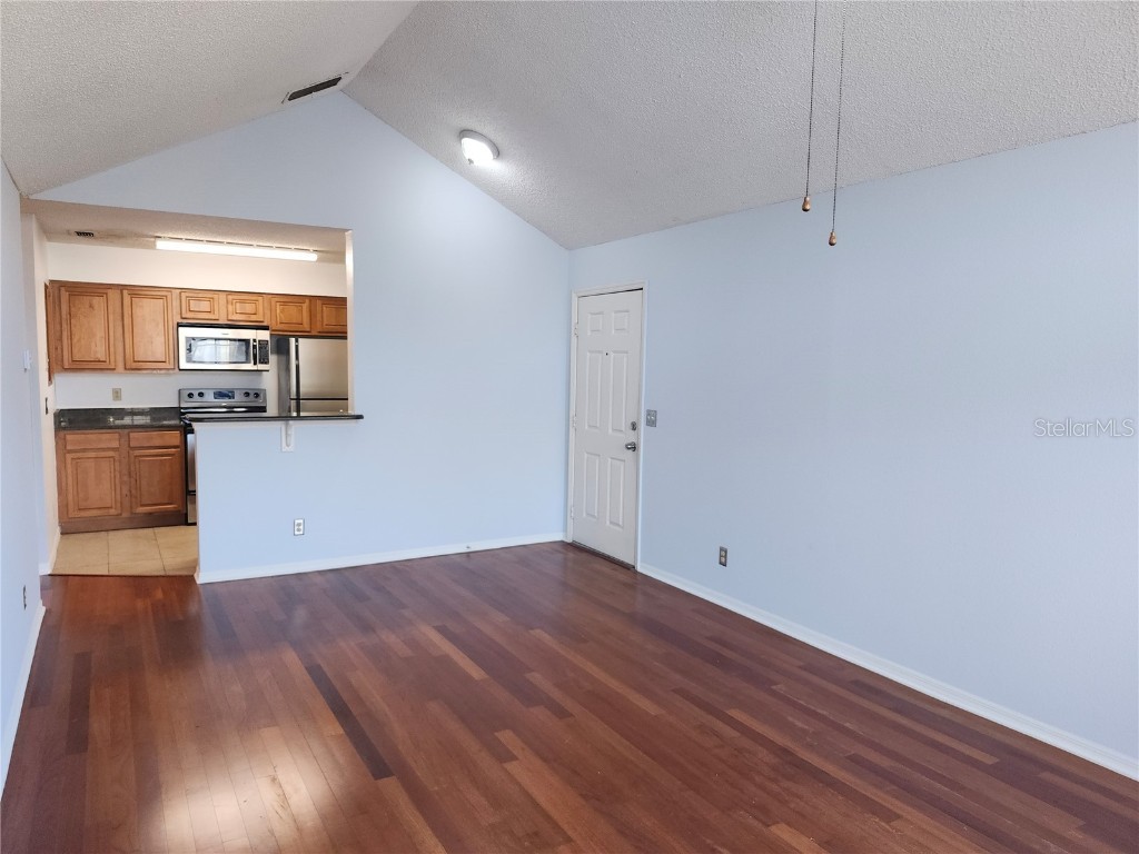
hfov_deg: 73.9
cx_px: 570
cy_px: 427
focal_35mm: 23
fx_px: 757
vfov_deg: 58.9
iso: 125
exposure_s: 1/60
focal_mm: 5.54
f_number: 1.8
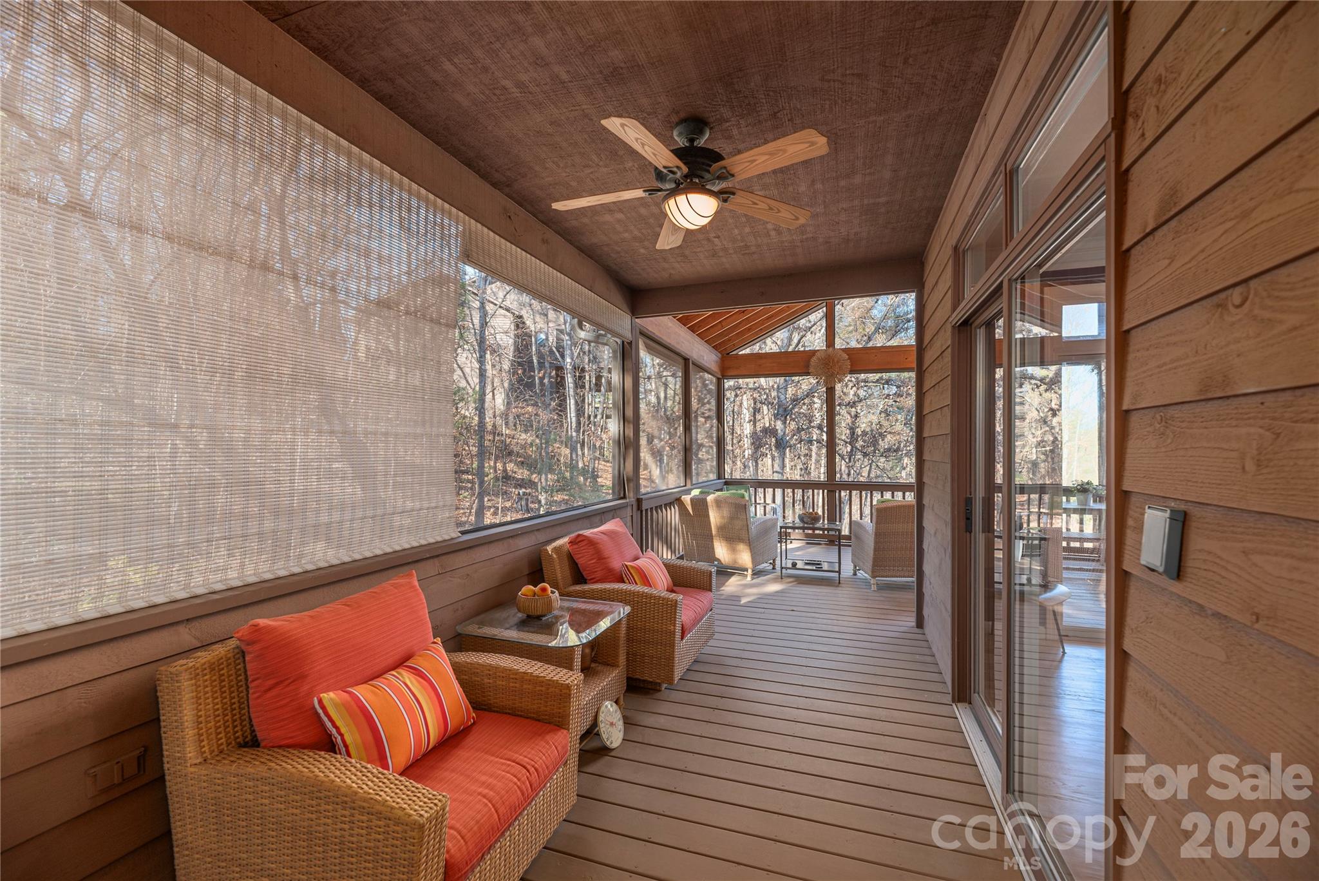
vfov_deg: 81.3
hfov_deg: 104.2
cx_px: 660
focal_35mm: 14
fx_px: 513
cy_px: 440
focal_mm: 14
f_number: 7.1
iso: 320
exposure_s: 1/60
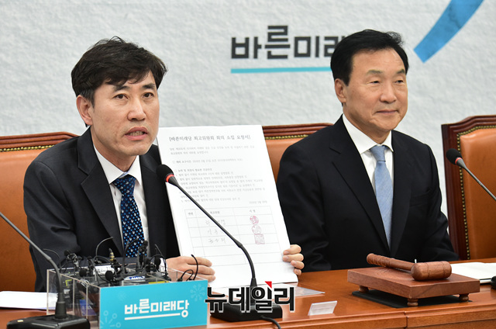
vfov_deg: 10.1
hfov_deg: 15.2
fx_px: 1856
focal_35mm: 135
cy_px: 164
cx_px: 248
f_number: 5.6
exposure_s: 1/250
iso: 5000
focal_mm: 135
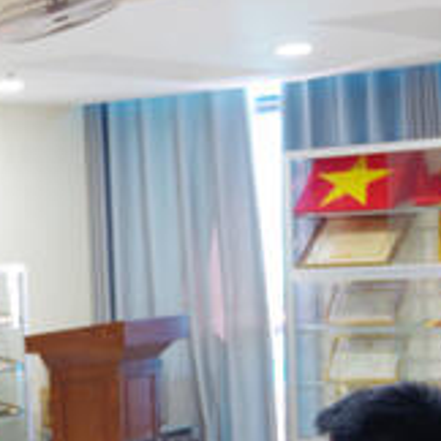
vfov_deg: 13.0
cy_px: 490
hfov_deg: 12.8
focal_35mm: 132
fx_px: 1903
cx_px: -117
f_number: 4
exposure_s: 1/4
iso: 200
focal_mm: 28
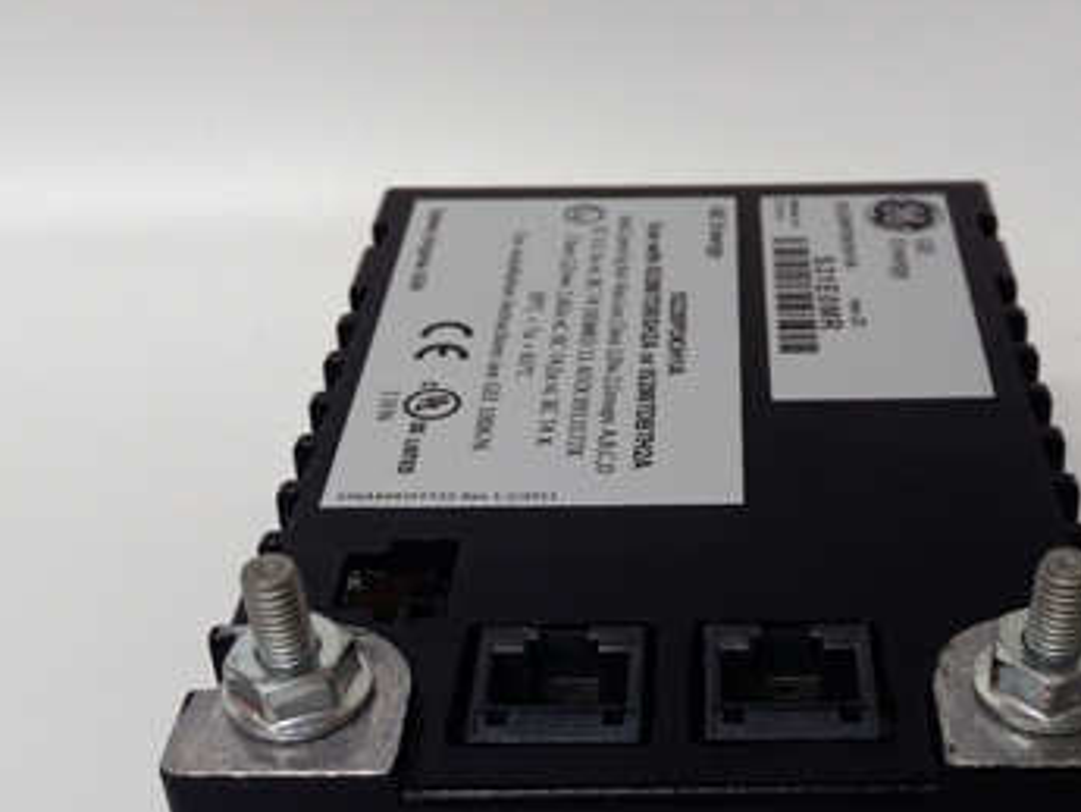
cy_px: 621
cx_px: 711
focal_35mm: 47
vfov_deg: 30.3
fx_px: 1468
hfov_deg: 40.0
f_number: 2
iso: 224
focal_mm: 3.79
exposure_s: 1/33
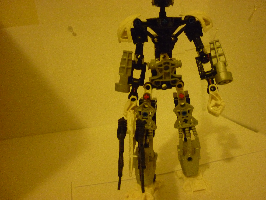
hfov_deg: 55.4
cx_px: 133
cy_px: 100
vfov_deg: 42.9
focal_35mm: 33
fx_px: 254
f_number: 2.8
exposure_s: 1/15
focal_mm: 5.5
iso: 800
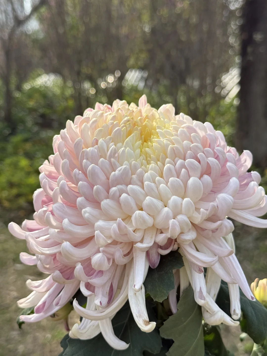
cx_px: 134
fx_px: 494
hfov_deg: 30.3
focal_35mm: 48
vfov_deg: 39.7
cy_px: 178
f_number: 1.78
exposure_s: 1/2088
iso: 64
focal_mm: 6.76
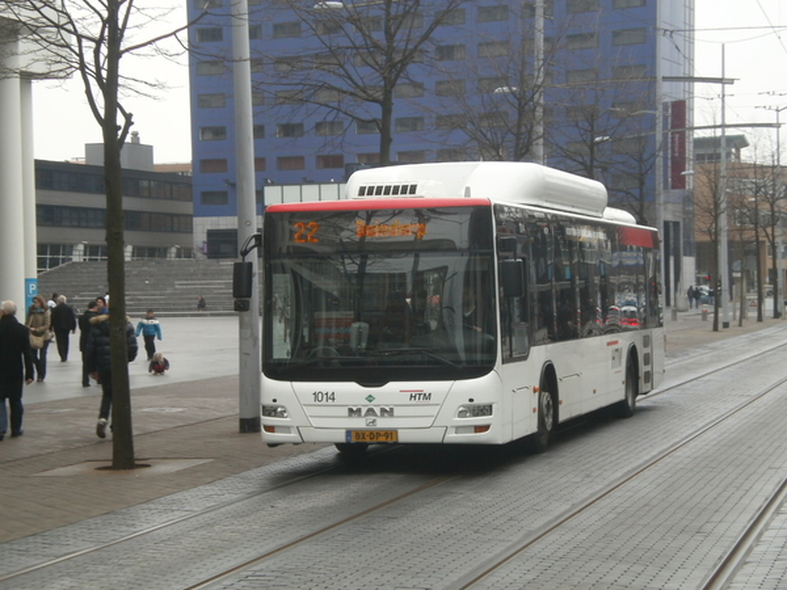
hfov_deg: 23.8
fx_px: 1864
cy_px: 295
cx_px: 394
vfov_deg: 18.0
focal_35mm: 82
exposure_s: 1/125
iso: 100
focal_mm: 14.3
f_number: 5.1
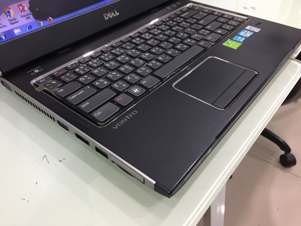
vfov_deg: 48.2
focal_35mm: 29
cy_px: 113
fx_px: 252
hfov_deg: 61.7
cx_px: 150
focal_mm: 4.15
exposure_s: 1/33
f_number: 2.2
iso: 125
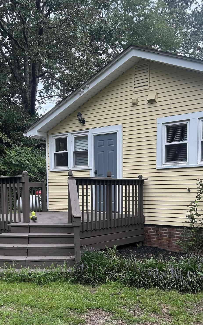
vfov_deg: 45.6
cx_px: 109
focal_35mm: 43
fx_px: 381
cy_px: 214
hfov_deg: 29.8
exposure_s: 1/452
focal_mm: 5.7
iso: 50
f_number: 1.5
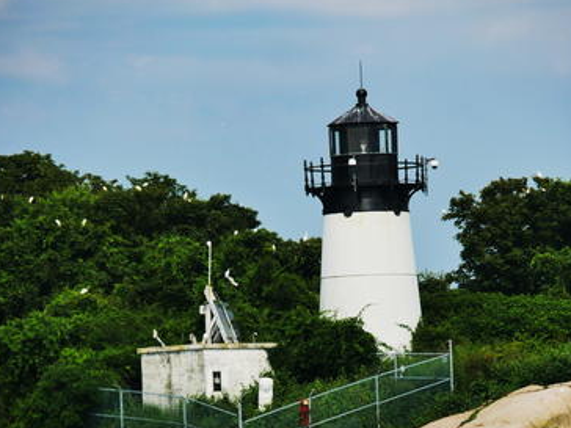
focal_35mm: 371
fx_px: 6120
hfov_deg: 5.3
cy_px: 256
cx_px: 336
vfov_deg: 4.0
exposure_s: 1/800
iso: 200
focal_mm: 150
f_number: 6.3
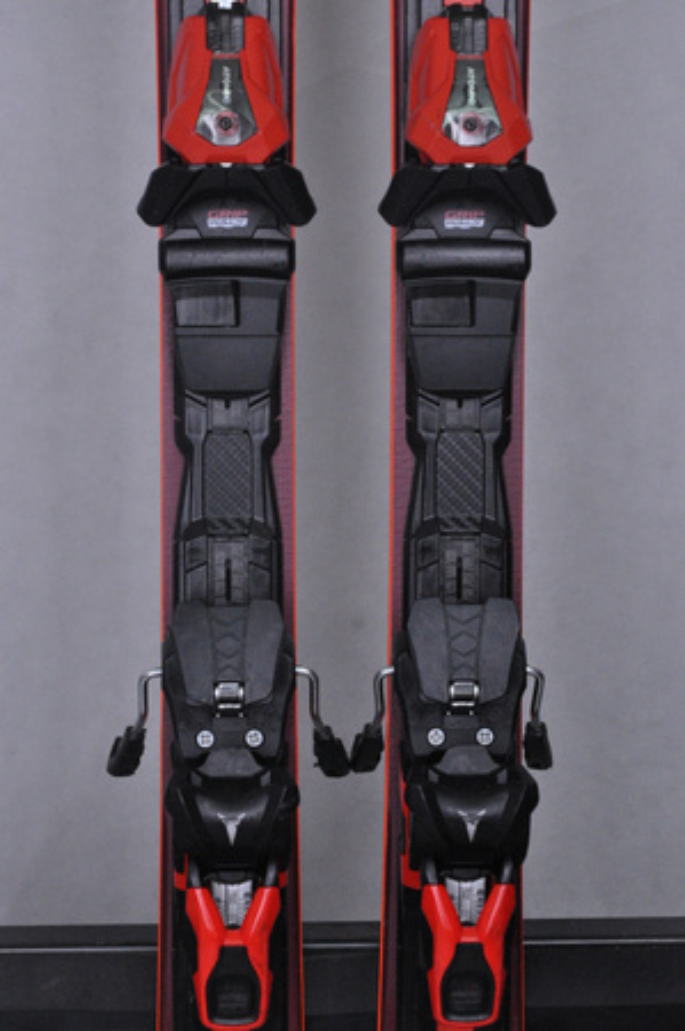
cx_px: 342
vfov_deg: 19.5
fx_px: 3004
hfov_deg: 13.0
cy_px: 516
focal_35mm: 105
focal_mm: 70
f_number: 9.5
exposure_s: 1/125
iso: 3200
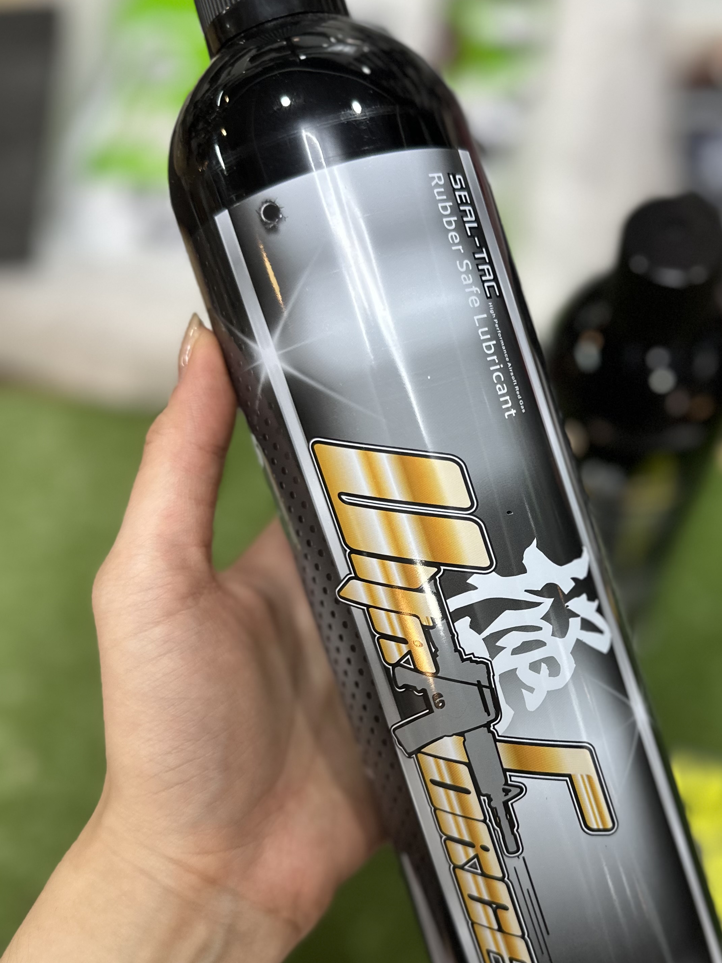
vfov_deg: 53.8
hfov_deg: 41.0
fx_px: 945
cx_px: 511
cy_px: 543
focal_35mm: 34
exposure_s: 1/50
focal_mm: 6.86
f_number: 1.78
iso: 160
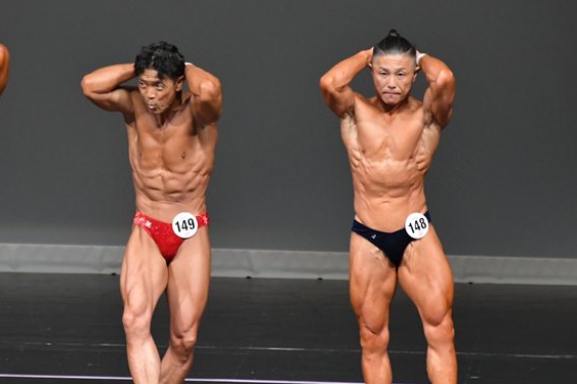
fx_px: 7611
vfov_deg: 2.9
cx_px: 205
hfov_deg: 4.3
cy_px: 236
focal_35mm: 475
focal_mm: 230
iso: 4000
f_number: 5.6
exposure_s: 1/400
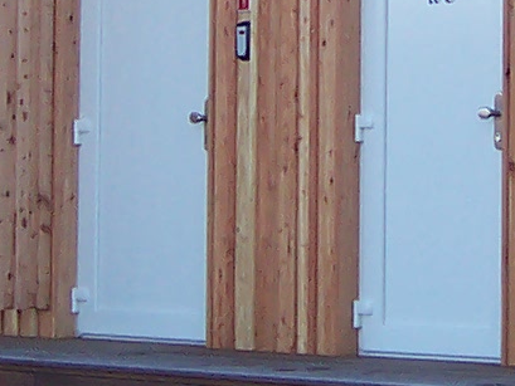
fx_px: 2589
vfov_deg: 8.4
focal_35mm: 174
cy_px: -104
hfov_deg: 11.3
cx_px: 484
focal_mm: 5.6
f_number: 2.8
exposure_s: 1/250
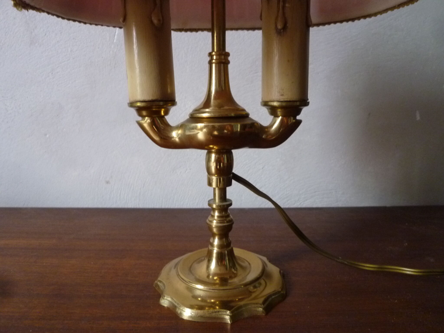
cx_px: 222
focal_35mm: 25
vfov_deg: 54.9
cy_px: 166
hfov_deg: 69.4
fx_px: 321
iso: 400
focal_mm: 4.5
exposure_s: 1/8
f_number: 2.8
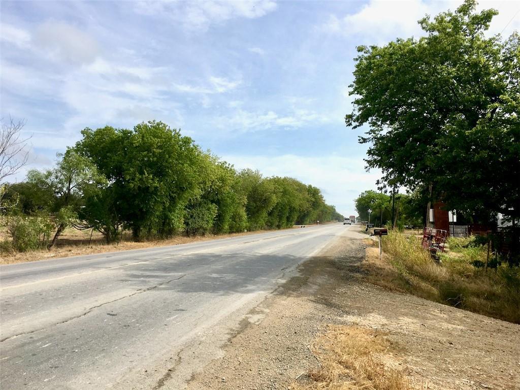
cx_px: 260
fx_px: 436
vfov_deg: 48.2
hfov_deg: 61.7
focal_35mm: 29
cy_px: 195
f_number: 2.2
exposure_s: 1/2079
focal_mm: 4.15
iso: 25
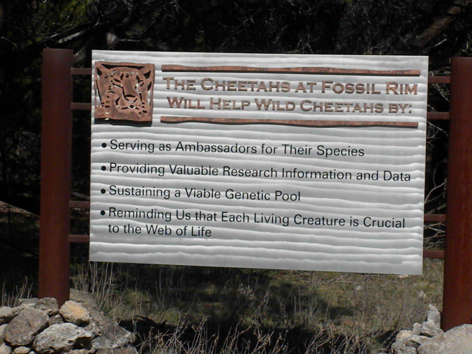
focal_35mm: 119
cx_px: 236
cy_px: 177
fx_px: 1623
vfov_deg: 12.5
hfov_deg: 16.6
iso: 640
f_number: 14
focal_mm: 21
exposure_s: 1/894
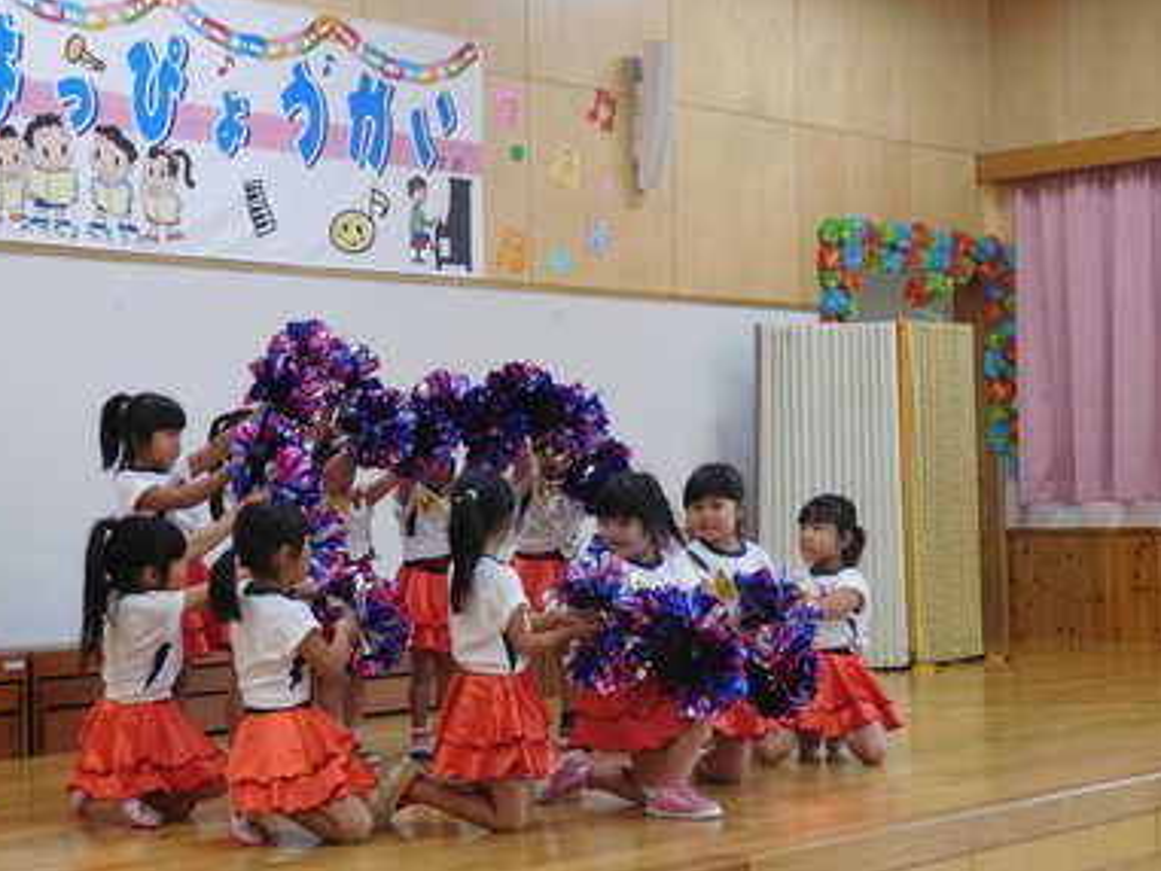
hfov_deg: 30.7
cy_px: 469
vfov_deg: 23.3
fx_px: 2114
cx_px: 545
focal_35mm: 63
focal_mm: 8.9
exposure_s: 1/30
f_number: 4.1
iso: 280
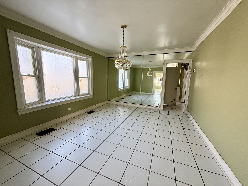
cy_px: 93
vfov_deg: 85.7
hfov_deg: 102.1
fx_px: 100
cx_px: 124
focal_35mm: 14
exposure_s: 1/99
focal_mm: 2.22
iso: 125
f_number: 2.2
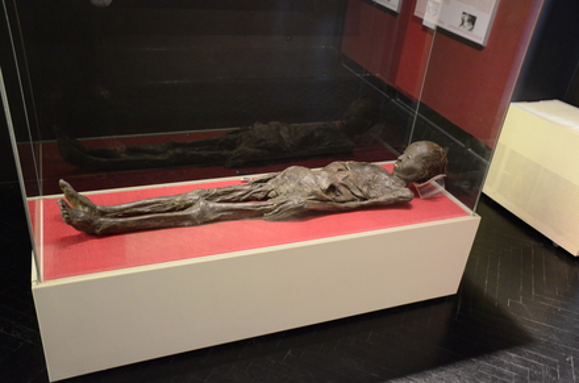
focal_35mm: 33
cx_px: 290
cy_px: 192
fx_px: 529
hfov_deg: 57.3
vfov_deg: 39.8
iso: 4000
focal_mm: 22
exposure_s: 1/3
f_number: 3.5
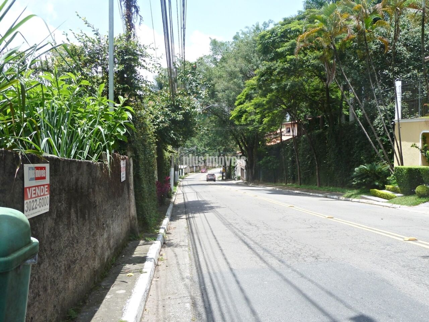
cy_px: 161
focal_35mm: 32
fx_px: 397
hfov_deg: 56.8
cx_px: 214
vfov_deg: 44.2
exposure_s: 1/320
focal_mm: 5.3
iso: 80
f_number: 4
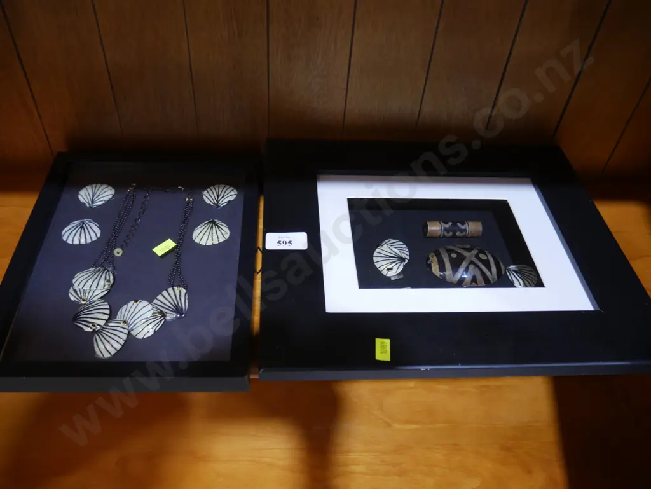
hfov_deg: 63.4
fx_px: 527
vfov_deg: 49.8
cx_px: 326
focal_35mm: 28
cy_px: 244
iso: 500
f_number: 3.5
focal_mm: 14
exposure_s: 1/60
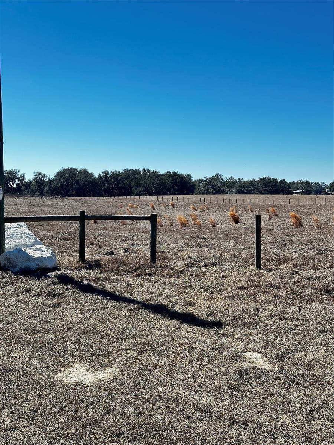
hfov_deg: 30.3
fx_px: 618
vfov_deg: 39.7
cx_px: 167
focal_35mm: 48
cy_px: 222
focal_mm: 6.86
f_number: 1.78
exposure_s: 1/1517
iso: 64
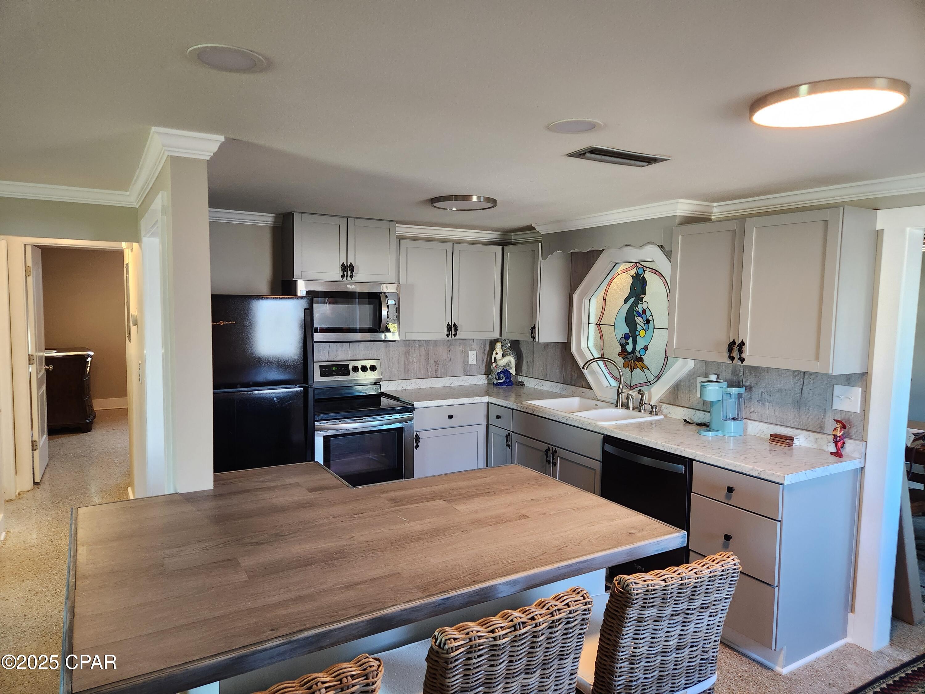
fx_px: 615
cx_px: 462
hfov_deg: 73.9
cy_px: 347
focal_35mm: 23
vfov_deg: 58.9
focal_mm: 5.4
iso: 400
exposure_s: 1/120
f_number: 1.8
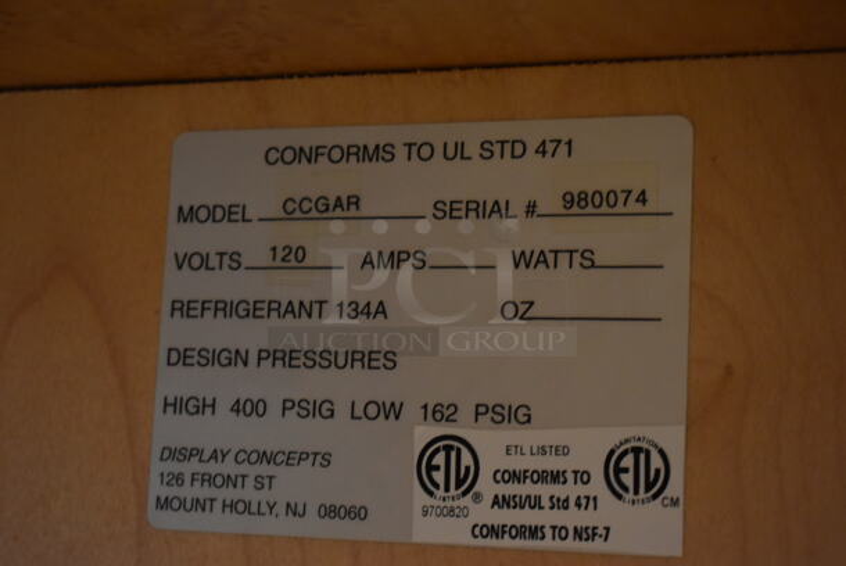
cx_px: 423
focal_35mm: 72
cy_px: 283
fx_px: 1694
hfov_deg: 28.0
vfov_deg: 19.0
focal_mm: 48
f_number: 5.3
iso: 3200
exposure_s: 1/8
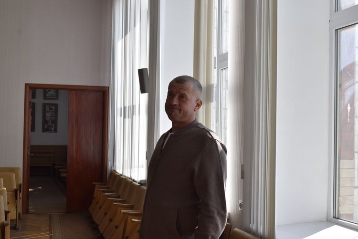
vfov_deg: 29.0
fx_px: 463
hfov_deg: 42.3
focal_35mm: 46
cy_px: 120
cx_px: 179
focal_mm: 31
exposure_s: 1/250
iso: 200
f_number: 8
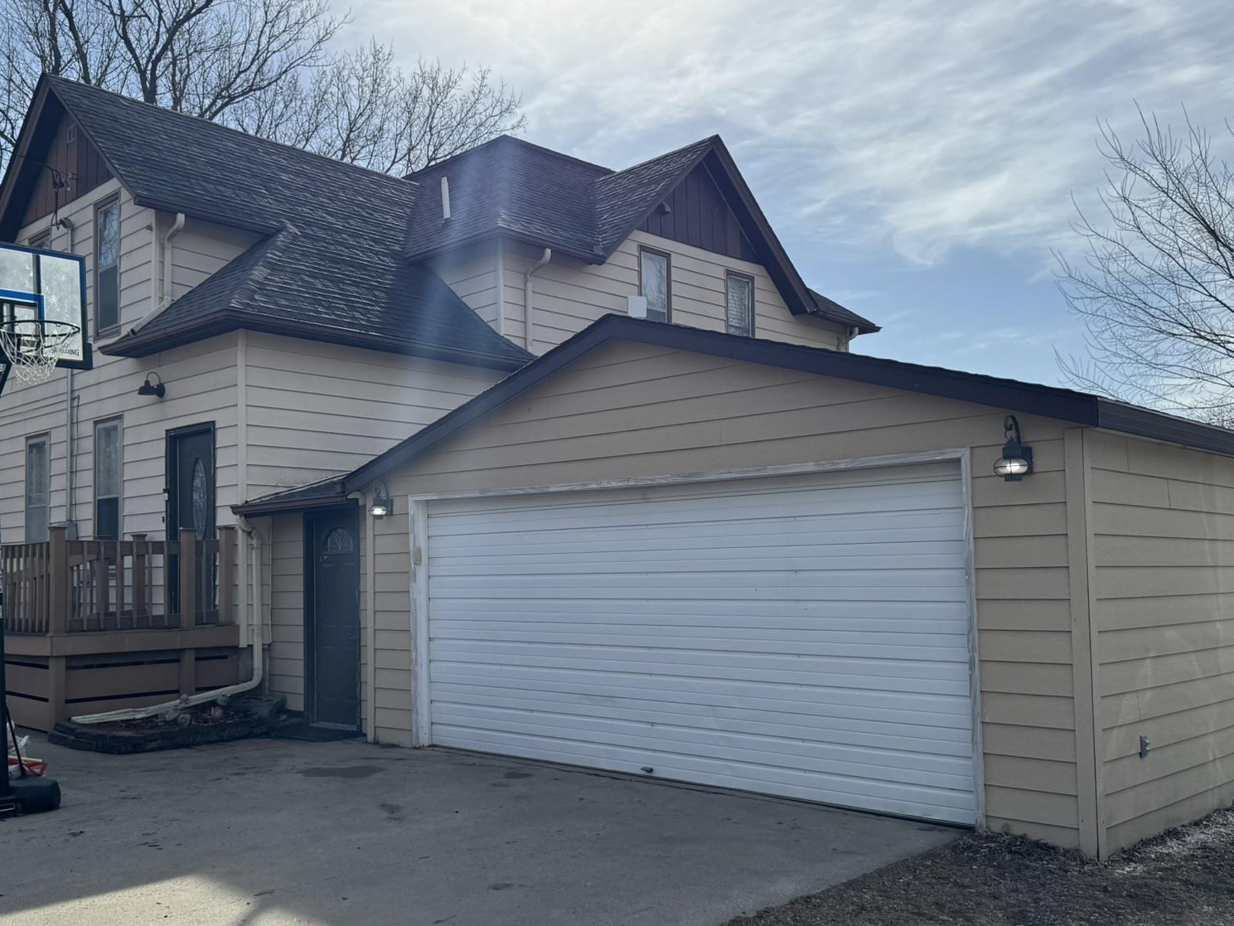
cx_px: 507
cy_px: 525
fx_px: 1176
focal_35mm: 33
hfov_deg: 55.0
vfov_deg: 42.9
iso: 80
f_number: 1.78
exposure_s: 1/5348
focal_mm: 6.76
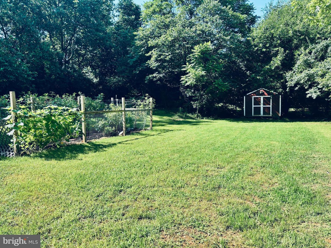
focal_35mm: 26
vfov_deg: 53.1
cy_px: 124
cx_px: 166
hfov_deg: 67.3
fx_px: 249
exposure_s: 1/1080
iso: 50
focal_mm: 5.96
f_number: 1.6
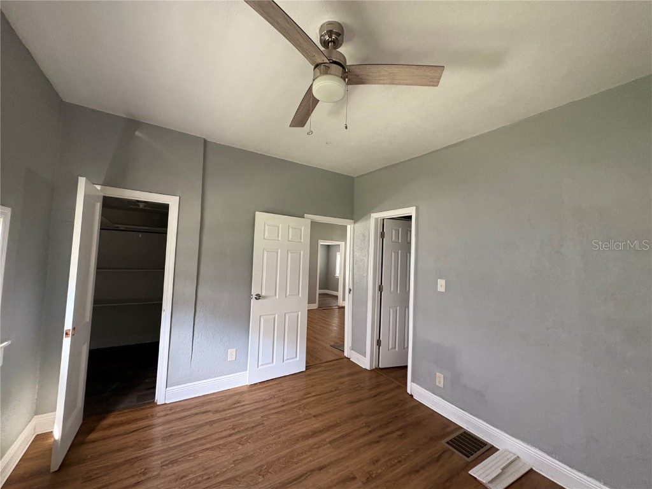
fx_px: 264
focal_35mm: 14
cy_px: 244
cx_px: 326
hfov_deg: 102.1
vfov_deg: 85.7
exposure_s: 1/60
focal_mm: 2.22
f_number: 2.2
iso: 500
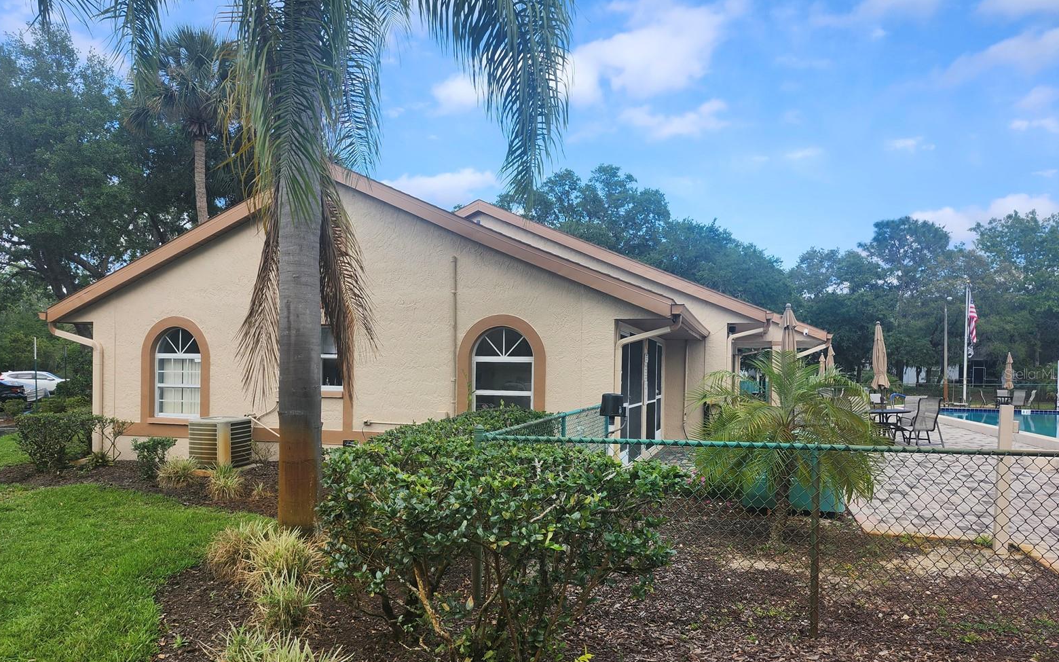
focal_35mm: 25
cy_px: 373
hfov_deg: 72.5
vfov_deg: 49.2
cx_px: 525
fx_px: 722
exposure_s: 1/636
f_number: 1.8
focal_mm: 5.54
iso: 25
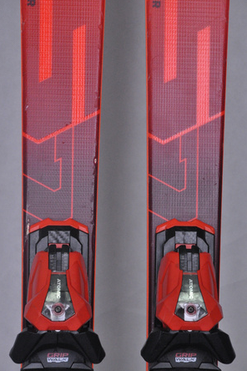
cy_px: 185
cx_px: 123
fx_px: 1641
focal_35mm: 160
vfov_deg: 12.9
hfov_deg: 8.6
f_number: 9.5
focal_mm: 105
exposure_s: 1/125
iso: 3200
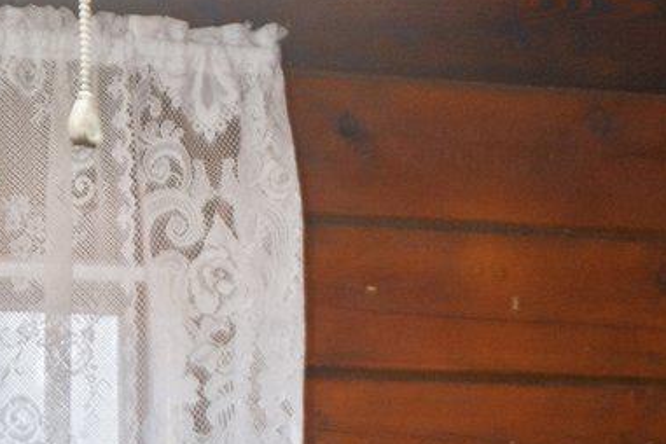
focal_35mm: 188
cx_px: 44
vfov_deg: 7.1
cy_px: 819
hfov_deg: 10.9
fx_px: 3478
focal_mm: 35
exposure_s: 1/5
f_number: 2.8
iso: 320
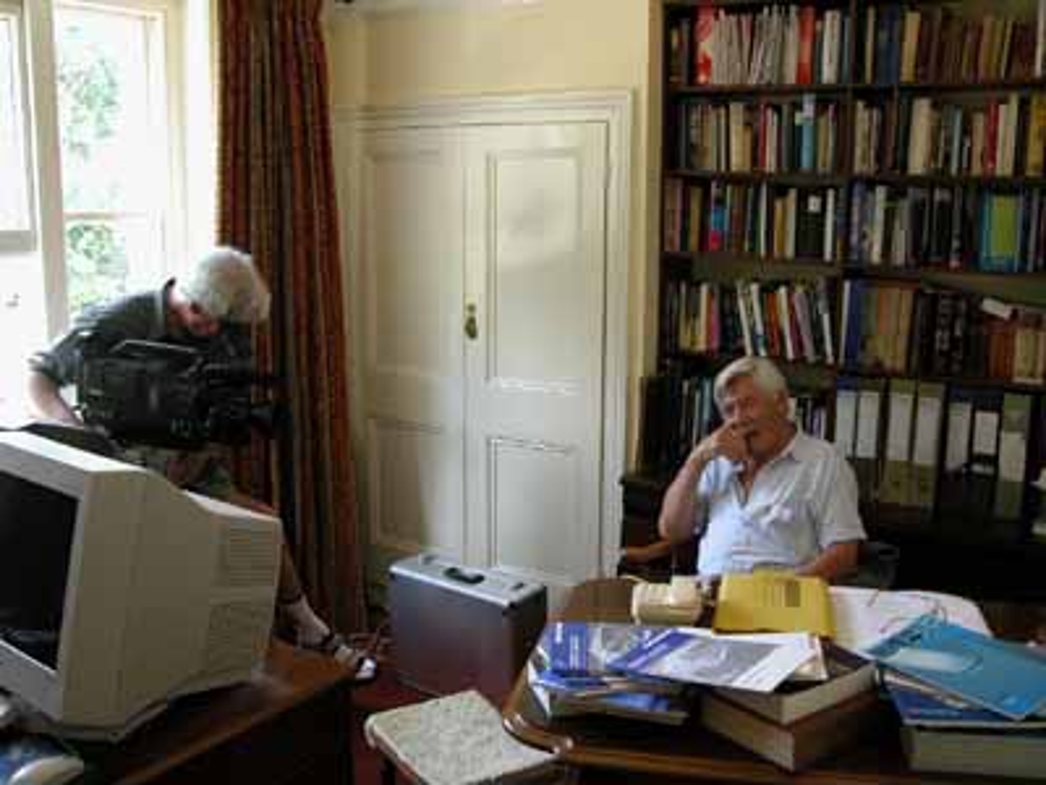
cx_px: 523
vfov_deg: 41.8
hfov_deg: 54.0
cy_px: 392
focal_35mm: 34
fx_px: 1027
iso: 100
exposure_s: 1/18.5
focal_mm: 8.9
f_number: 2.8
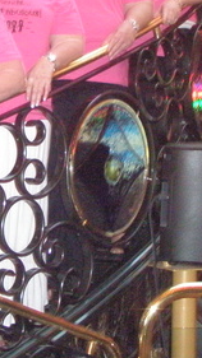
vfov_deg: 19.9
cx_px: 89
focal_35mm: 106
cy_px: 61
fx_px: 1010
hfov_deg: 11.4
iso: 500
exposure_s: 1/30
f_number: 3.5
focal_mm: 6.7
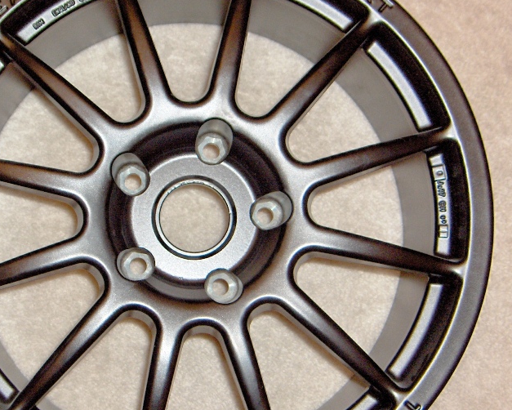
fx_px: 940
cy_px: 216
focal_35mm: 62
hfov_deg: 30.4
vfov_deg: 24.6
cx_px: 202
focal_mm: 8
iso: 100
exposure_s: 1/60
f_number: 2.8
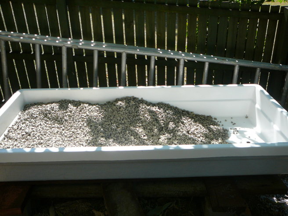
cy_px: 108
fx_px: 291
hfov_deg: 52.6
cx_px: 144
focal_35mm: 35
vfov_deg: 40.7
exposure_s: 1/500
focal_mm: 5.2
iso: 80
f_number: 2.8
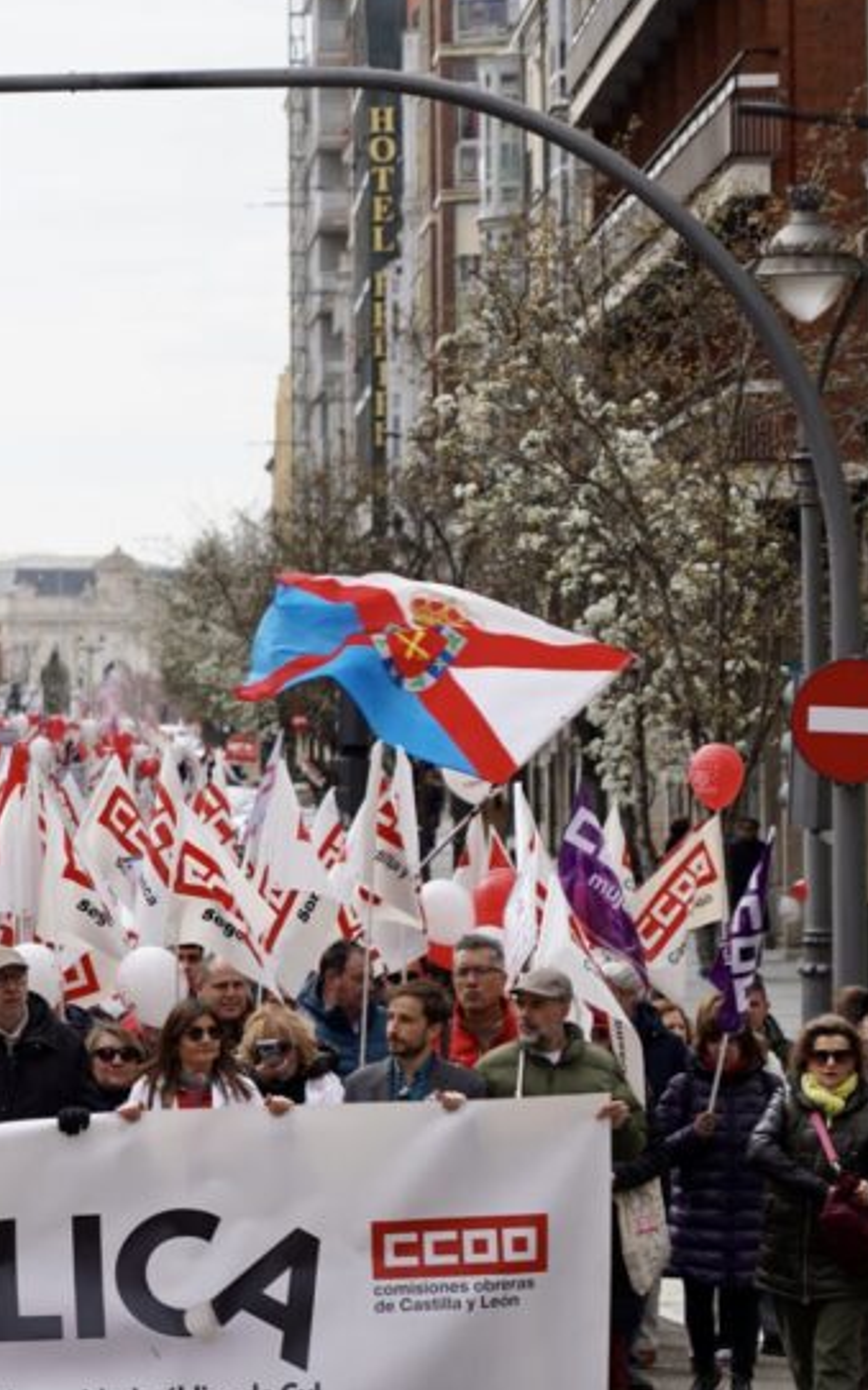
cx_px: -412
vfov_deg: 10.4
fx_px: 7652
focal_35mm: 202
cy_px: 838
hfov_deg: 6.4
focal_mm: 105
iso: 100
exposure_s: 1/320
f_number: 5
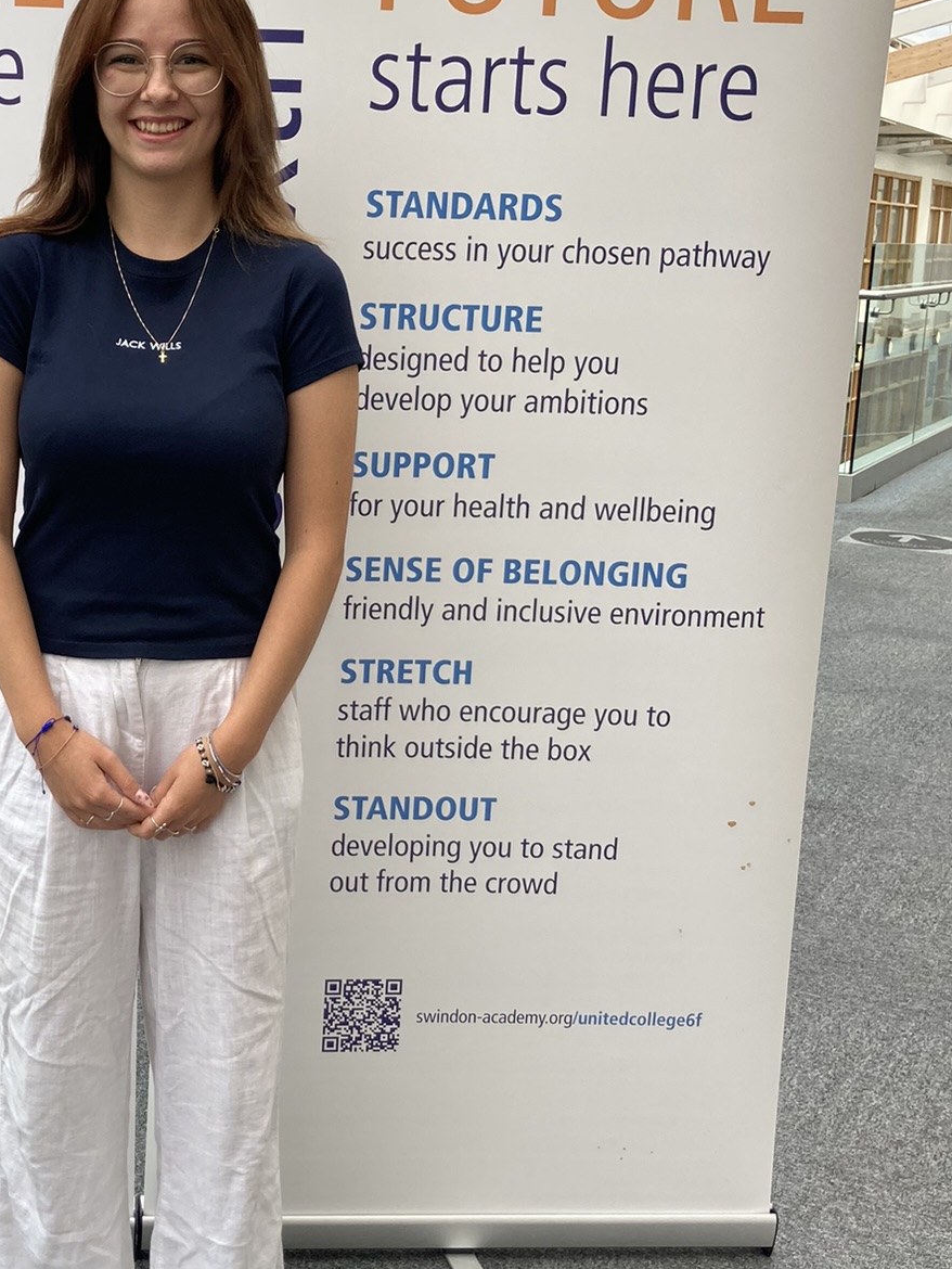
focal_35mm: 49
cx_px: 138
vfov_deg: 38.8
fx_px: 1796
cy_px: 559
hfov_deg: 28.8
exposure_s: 1/361
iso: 20
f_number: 1.8
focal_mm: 3.99
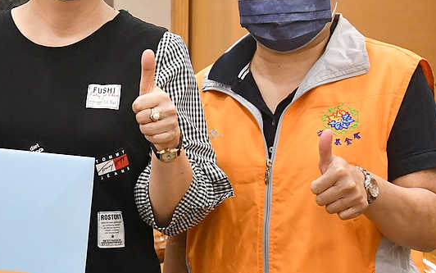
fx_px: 1771
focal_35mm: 149
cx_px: -248
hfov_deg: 13.1
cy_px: 150
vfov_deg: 8.8
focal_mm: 38
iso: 1600
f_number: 5.6
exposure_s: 1/125
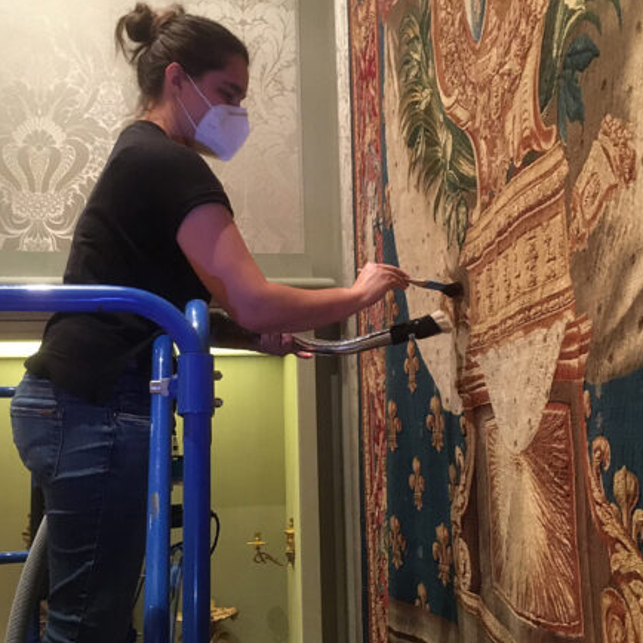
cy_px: 349
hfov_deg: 44.9
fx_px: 778
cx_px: 332
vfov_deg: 44.9
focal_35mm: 37
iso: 250
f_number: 2.2
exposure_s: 1/15
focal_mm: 4.15
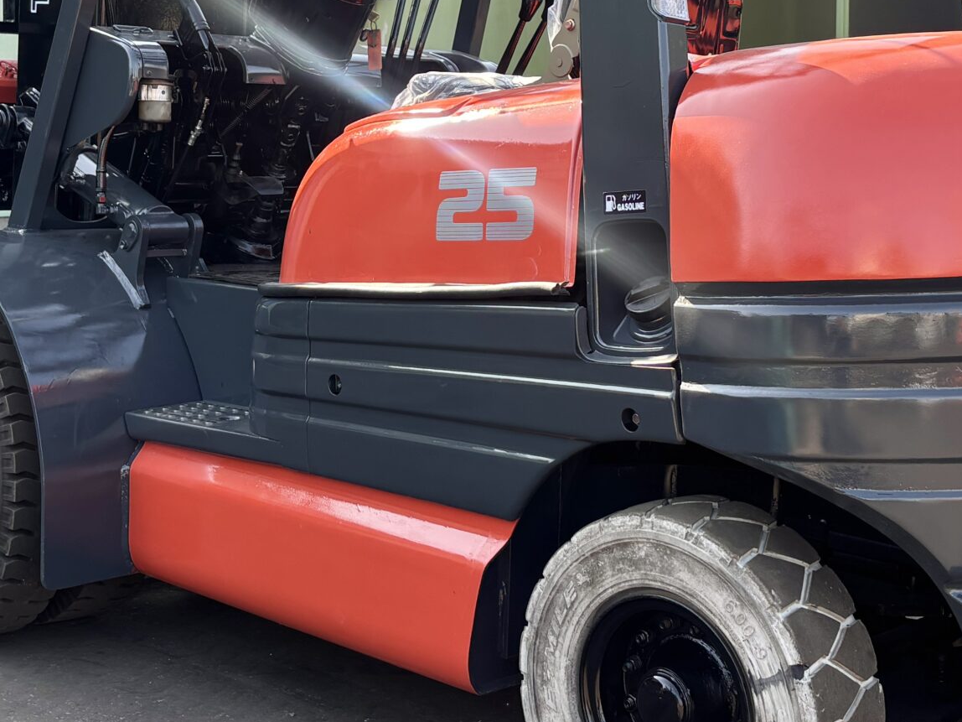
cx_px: 563
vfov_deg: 24.8
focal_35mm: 58
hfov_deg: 33.2
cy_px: 130
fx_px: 1612
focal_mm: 5.96
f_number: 1.6
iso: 50
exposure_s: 1/340
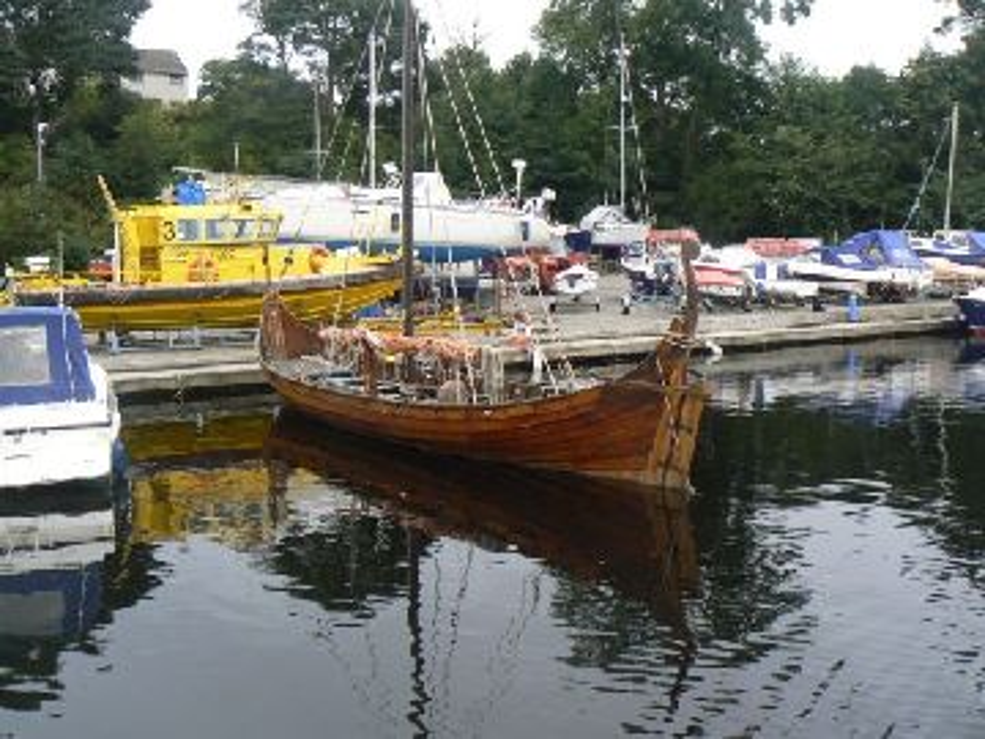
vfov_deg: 39.7
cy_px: 370
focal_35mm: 36
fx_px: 1024
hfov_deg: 51.4
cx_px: 492
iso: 80
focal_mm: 6
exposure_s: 1/125
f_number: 5
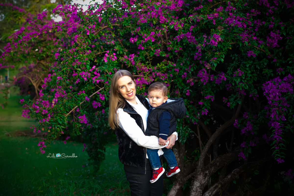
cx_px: 147
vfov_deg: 19.5
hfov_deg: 28.8
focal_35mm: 70
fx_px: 572
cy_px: 98
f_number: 6.3
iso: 1600
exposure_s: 1/200
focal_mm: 70
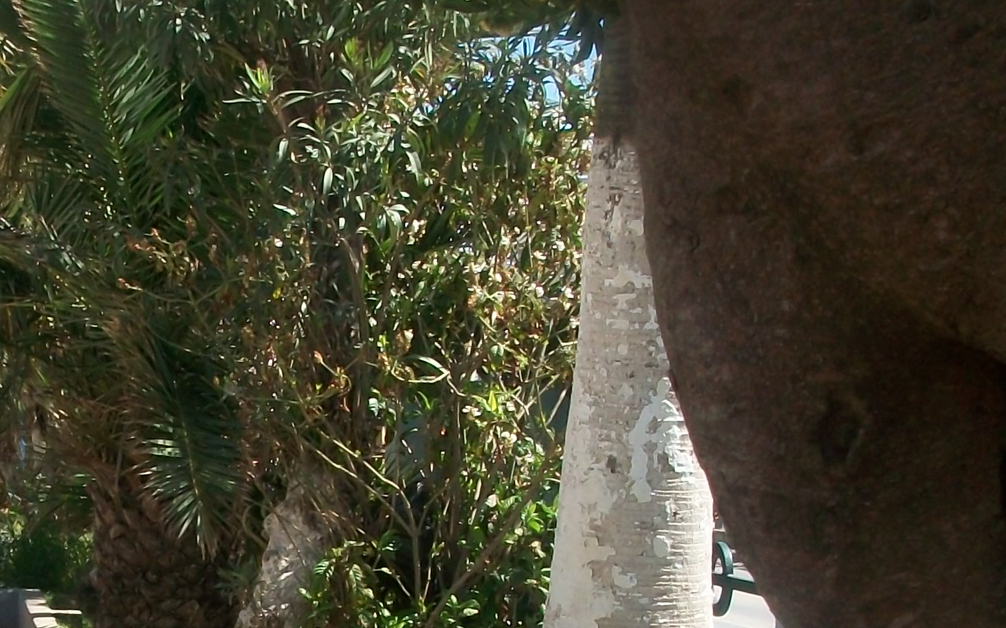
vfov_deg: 15.5
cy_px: 621
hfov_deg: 24.4
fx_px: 2275
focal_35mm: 83
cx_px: 157
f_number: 5.5
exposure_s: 1/250
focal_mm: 5.7
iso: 80
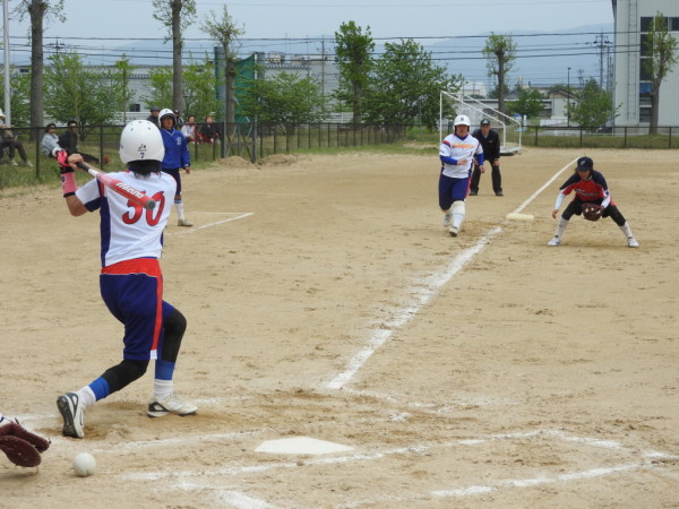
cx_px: 340
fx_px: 1863
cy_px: 254
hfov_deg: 20.7
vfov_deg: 15.6
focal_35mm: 95
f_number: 4.8
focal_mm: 17
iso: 100
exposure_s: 1/800
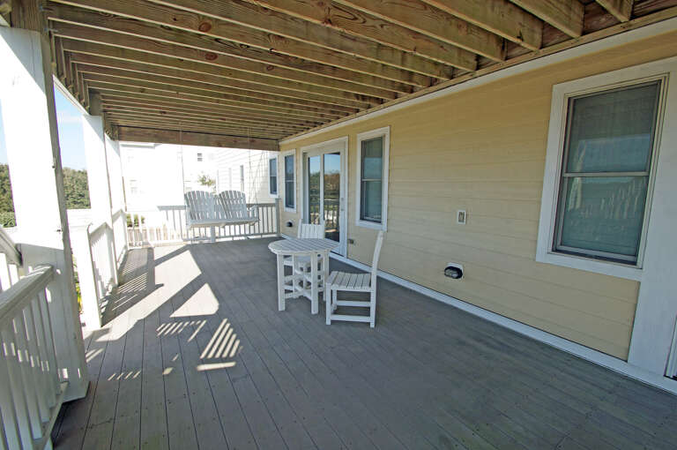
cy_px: 225
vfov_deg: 77.2
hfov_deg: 100.5
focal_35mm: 15
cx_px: 338
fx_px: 282
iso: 100
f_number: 5.6
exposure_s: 1/125
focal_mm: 10
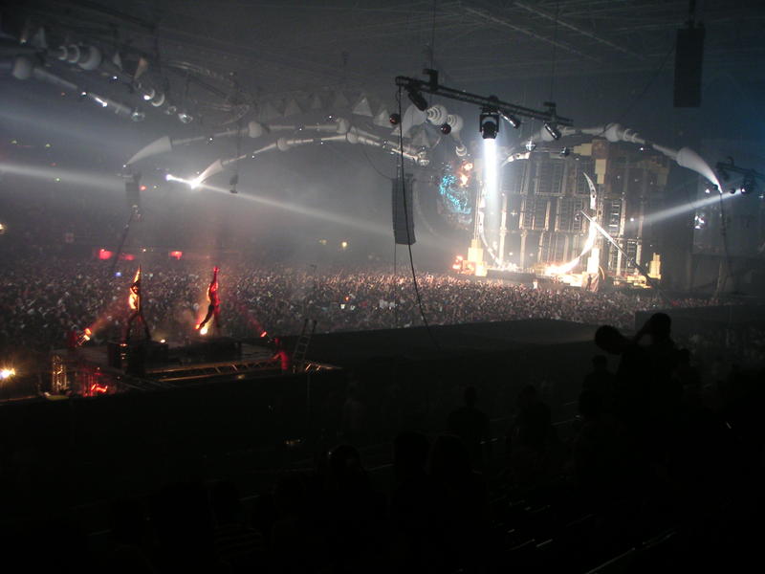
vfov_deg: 37.7
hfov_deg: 49.0
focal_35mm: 38
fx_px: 840
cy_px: 287
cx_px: 382
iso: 100
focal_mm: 6
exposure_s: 1/3
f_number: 2.8
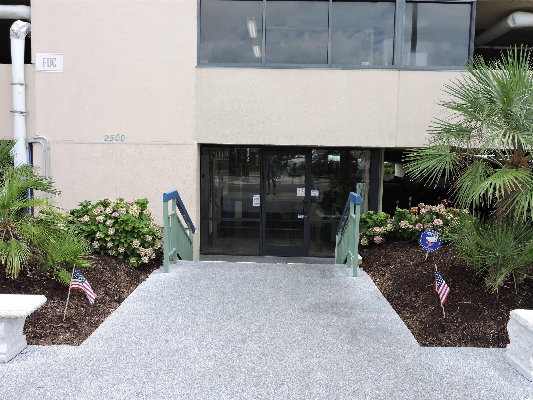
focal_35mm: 30
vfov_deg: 46.8
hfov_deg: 60.0
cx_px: 266
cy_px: 200
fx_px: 462
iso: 100
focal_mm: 5.4
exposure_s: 1/500
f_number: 3.1
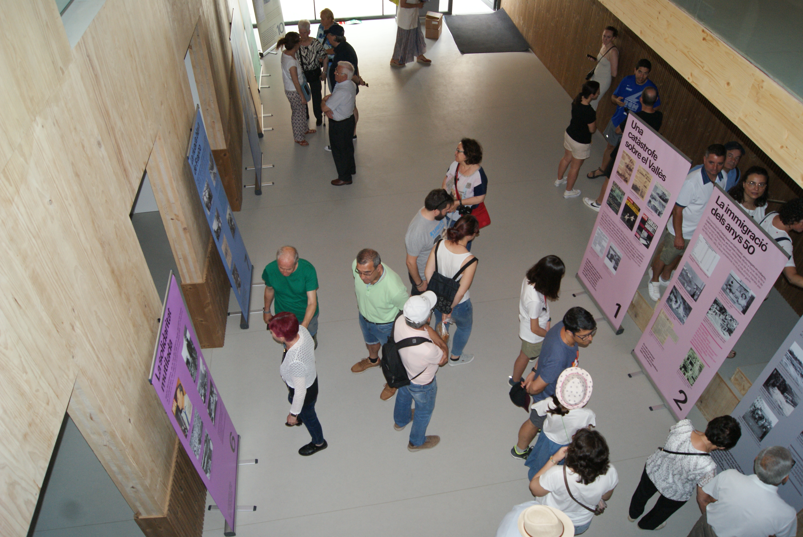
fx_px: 603
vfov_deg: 48.0
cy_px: 268
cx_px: 402
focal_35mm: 27
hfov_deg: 67.3
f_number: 5.6
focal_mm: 18
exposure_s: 1/60
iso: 400
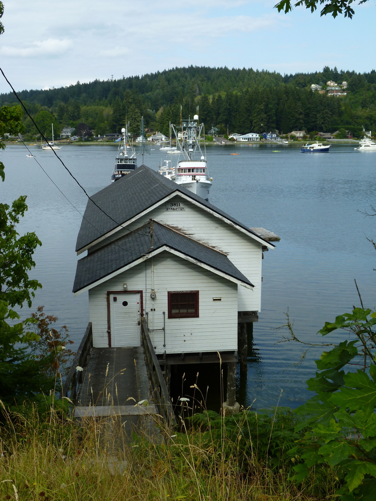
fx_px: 652
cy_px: 250
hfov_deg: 32.2
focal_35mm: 45
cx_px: 188
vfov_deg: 42.1
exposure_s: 1/320
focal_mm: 8.1
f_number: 4.2
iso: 80
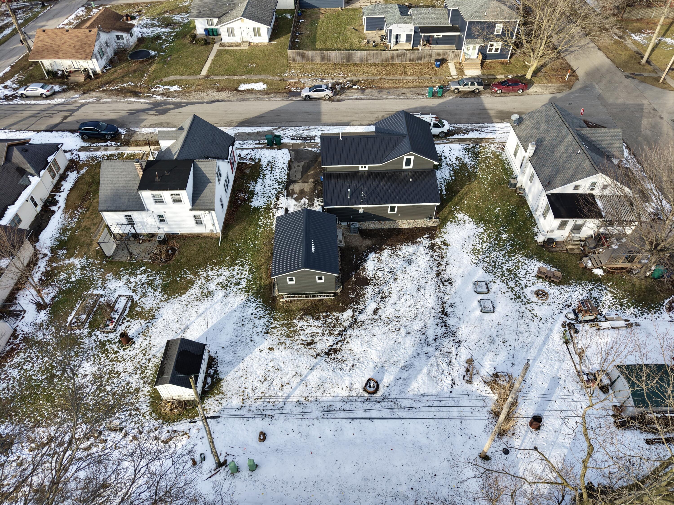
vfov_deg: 58.9
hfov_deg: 73.9
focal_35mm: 23
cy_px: 252
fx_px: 448
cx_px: 337
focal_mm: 8.67
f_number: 1.8
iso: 150
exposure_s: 1/2500
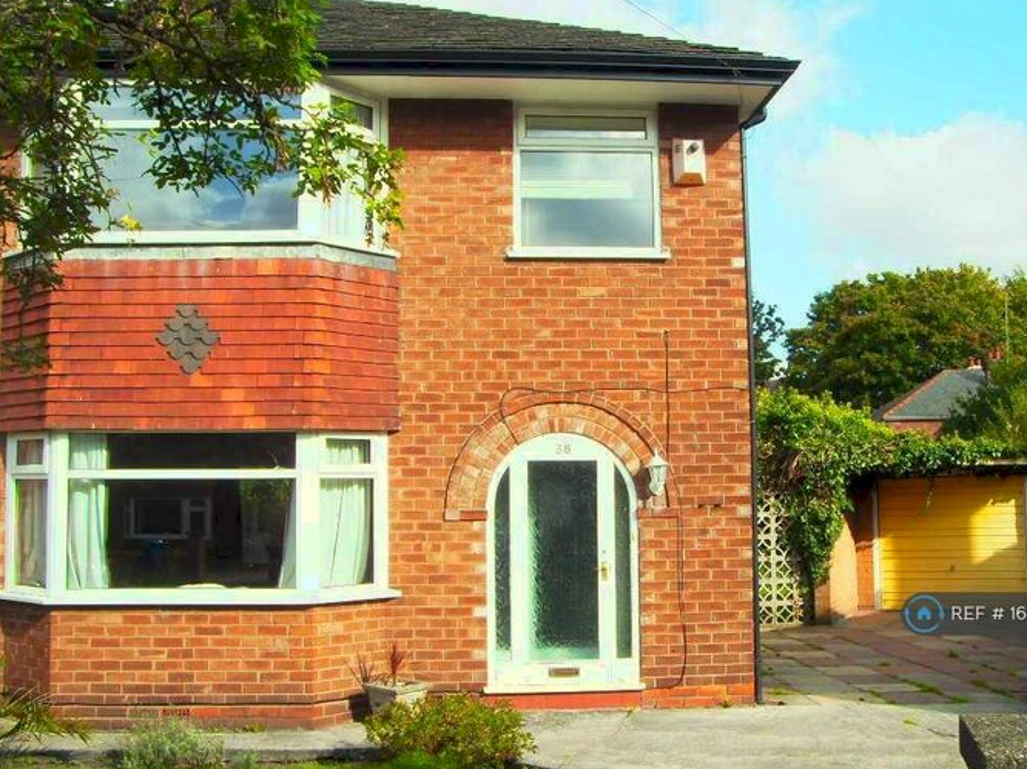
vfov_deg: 35.1
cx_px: 538
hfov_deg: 45.8
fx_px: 1216
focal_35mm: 41
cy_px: 388
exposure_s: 1/250
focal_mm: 6.6
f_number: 6.2
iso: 80
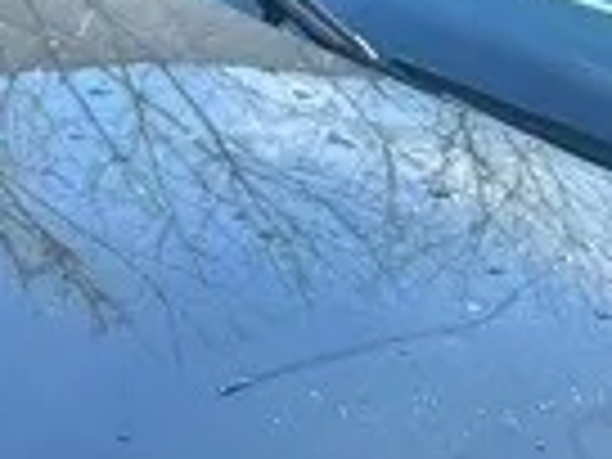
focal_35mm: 177
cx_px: 603
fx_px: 3129
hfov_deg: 11.1
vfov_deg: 8.2
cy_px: 720
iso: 80
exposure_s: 1/1425
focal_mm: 6.76
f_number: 1.78
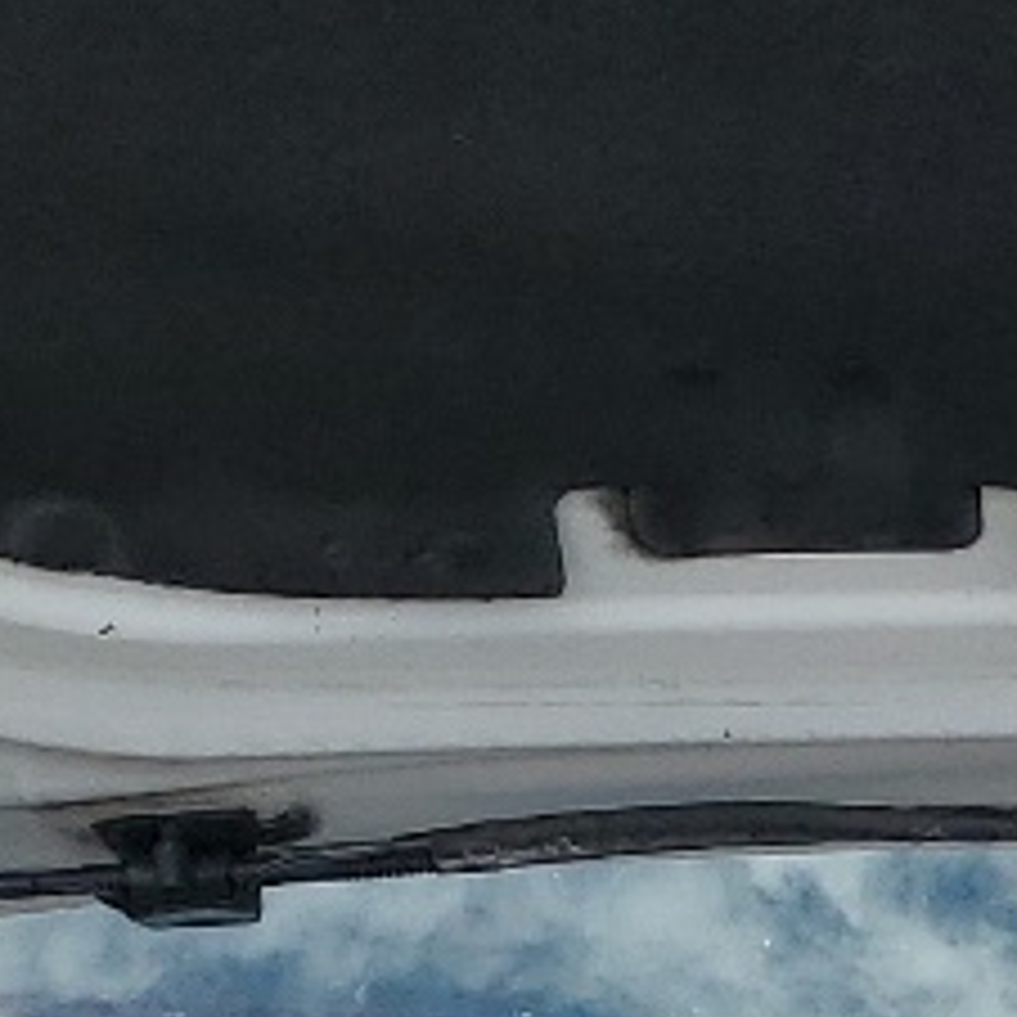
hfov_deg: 10.4
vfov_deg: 9.4
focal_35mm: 163
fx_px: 5418
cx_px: 1458
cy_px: 2534
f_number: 1.5
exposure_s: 1/2000
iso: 50
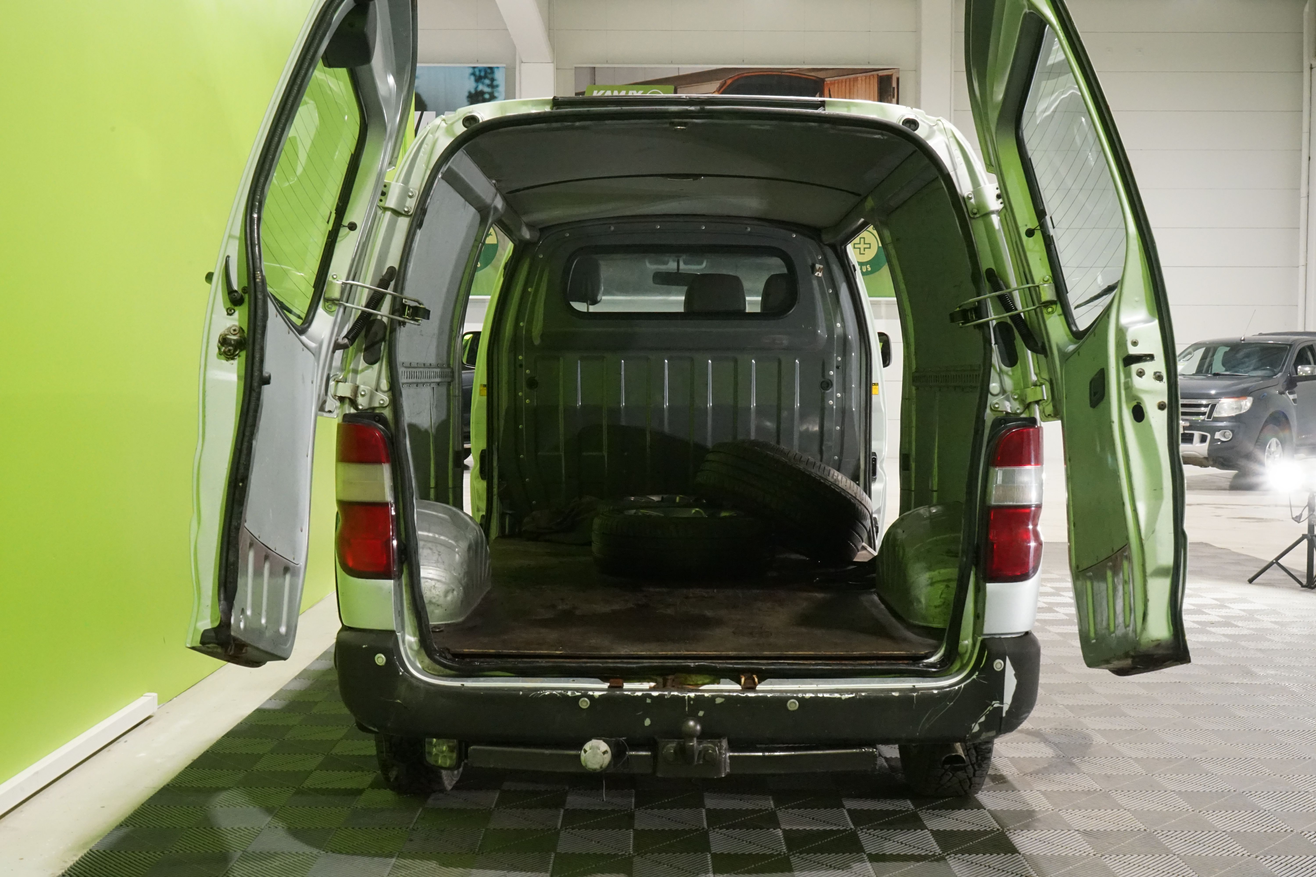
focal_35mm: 40
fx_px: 1462
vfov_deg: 33.4
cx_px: 658
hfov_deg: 48.5
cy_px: 438
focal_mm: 40
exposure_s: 1/15
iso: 6400
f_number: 20
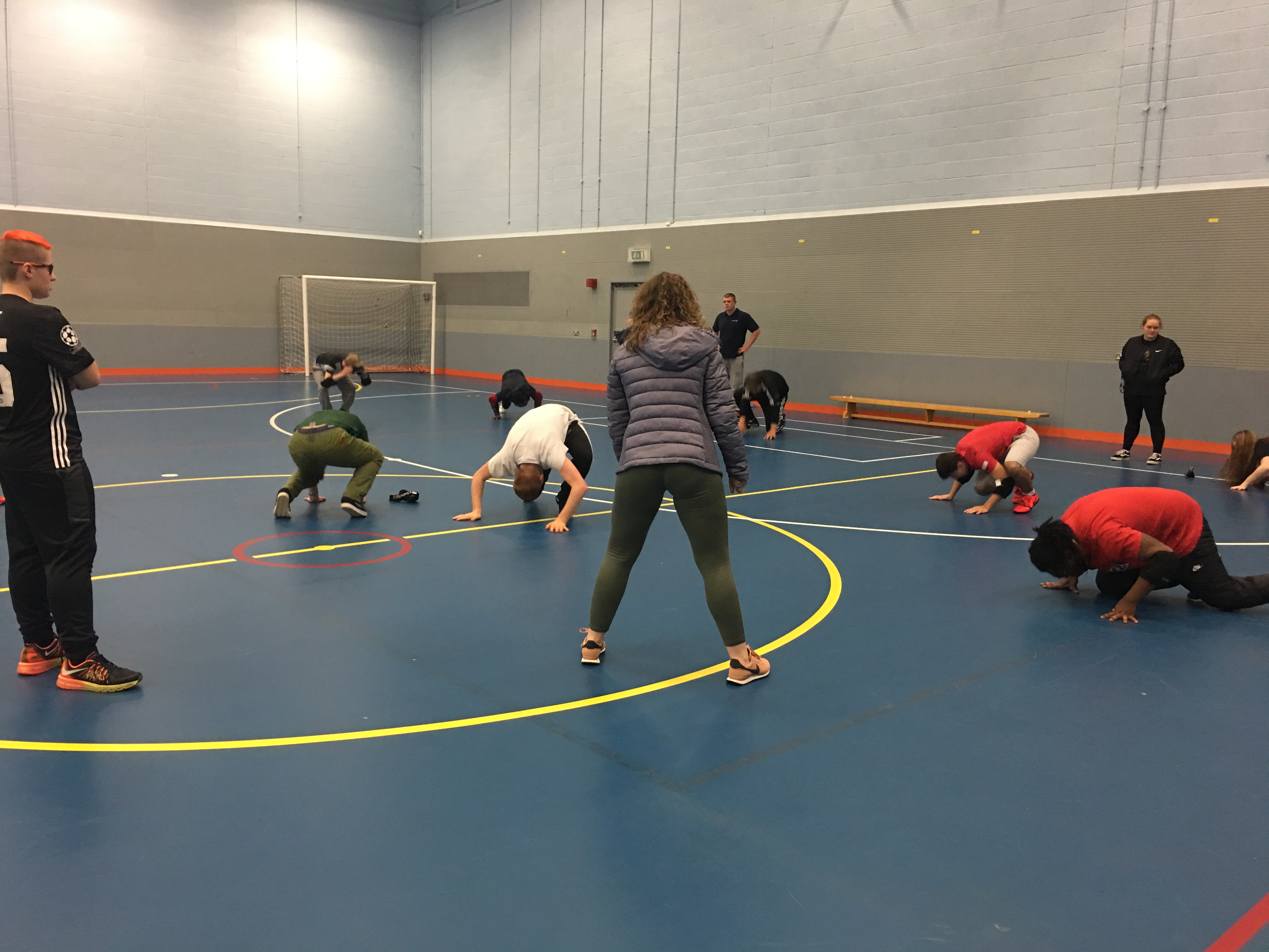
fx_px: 1063
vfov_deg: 48.2
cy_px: 476
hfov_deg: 61.7
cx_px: 634
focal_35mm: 29
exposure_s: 1/17
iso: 100
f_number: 2.2
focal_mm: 4.15
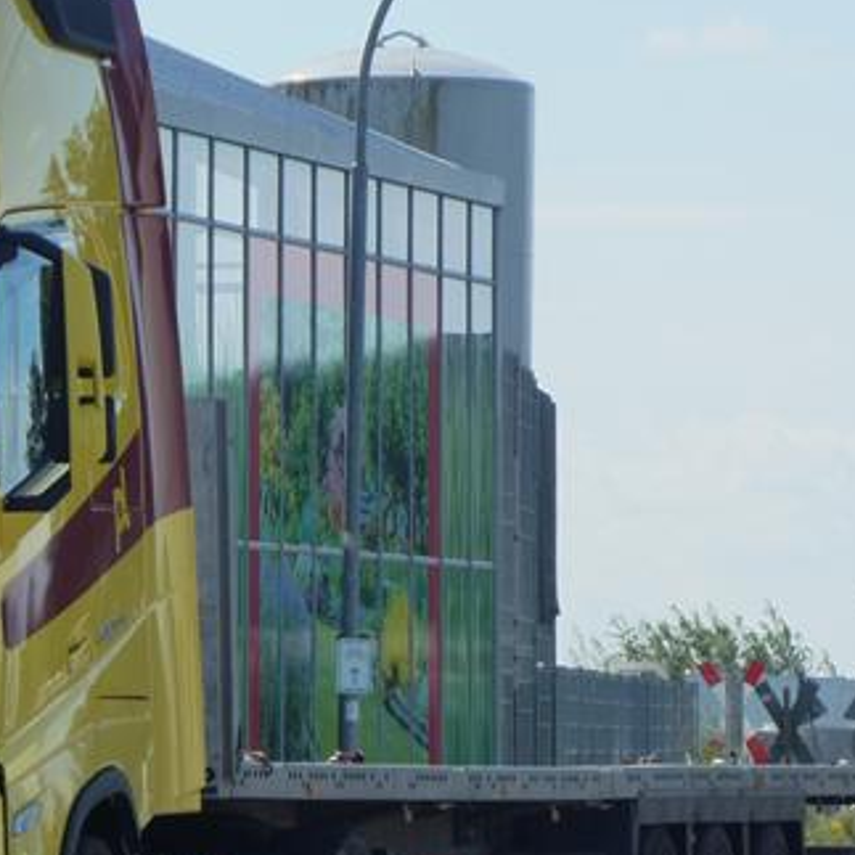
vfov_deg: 4.7
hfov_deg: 4.7
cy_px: 524
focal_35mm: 376
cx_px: 26
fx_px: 10507
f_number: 5.6
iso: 80
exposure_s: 1/250
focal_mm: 30.9
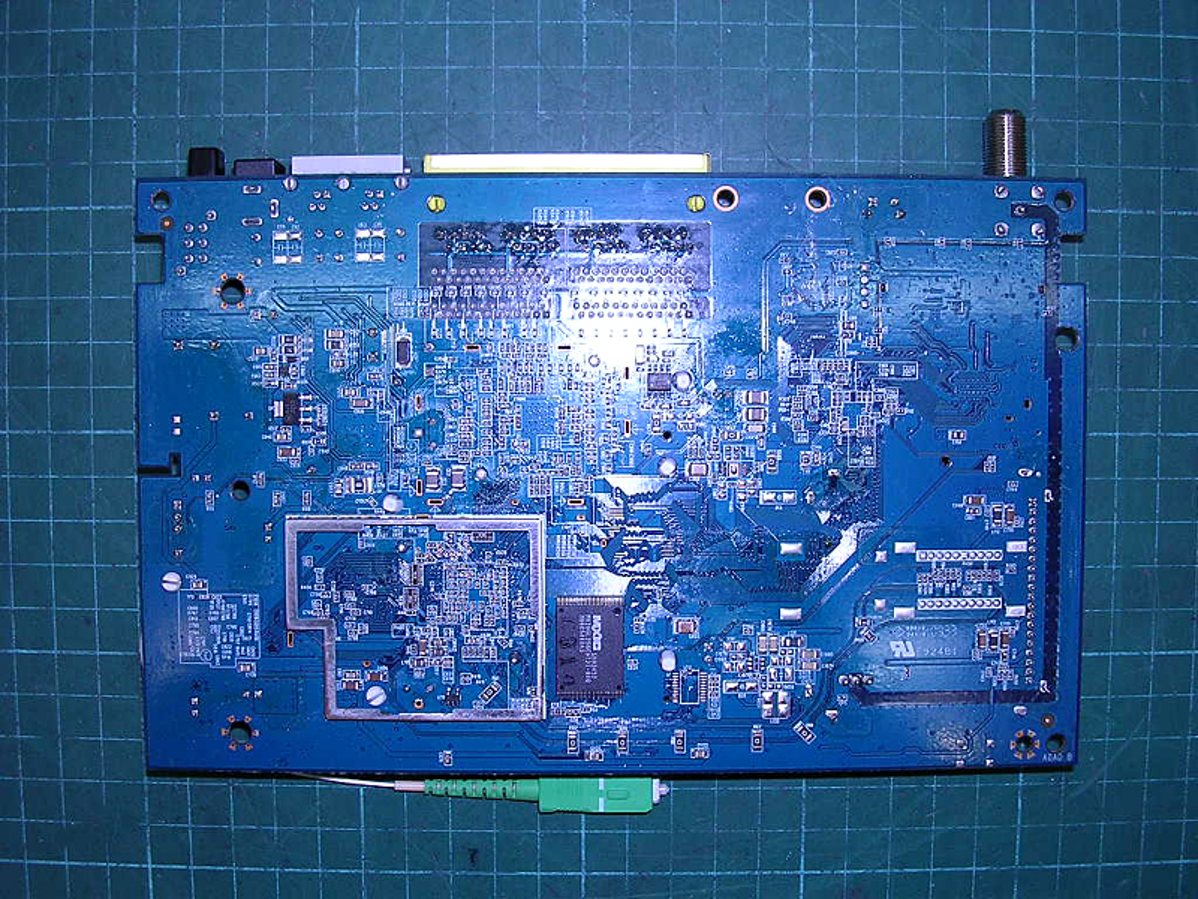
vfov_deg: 37.7
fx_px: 1315
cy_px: 450
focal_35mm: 38
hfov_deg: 49.0
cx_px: 599
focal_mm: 5.8
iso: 100
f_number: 2.8
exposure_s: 1/60.1
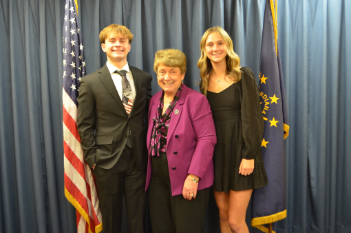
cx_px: 176
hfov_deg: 53.2
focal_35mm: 36
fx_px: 350
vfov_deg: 36.7
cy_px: 116
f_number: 4
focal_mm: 24
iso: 800
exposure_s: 1/15
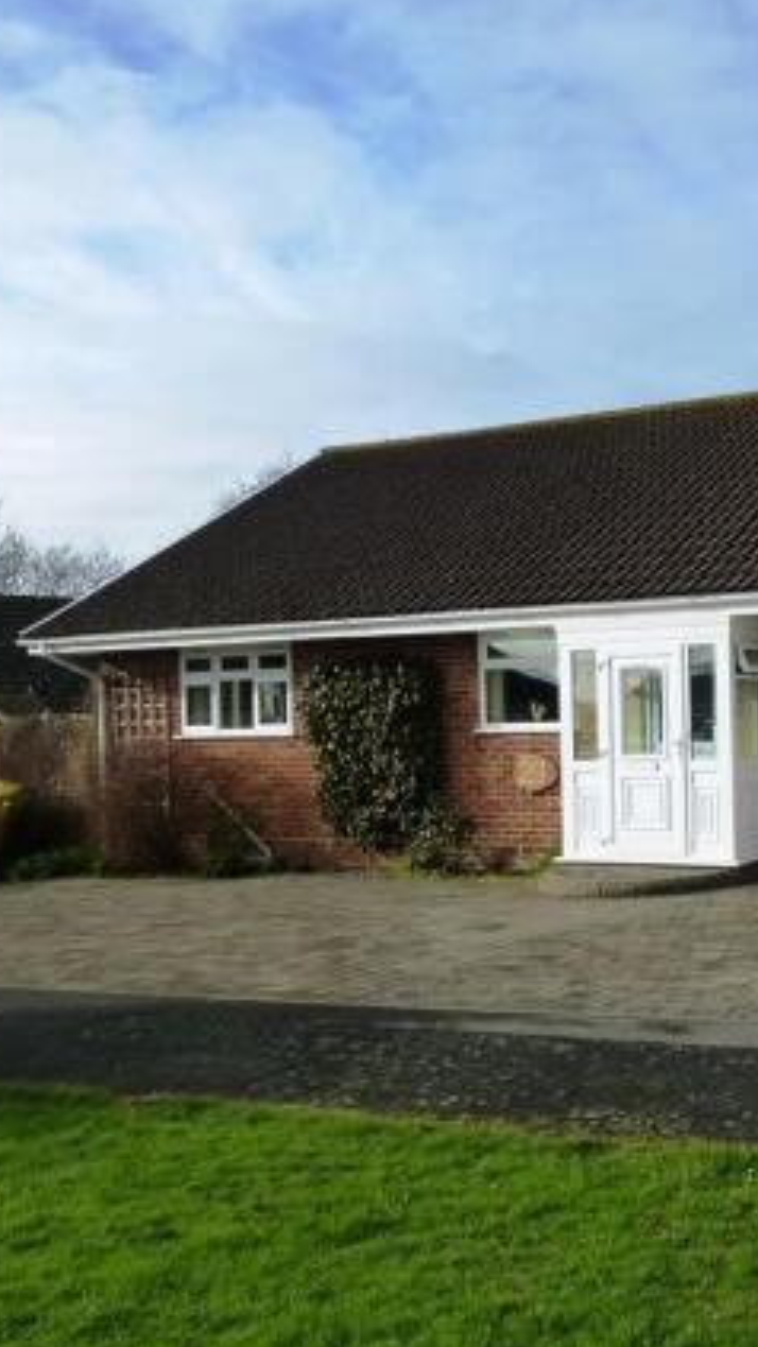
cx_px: 779
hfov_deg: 30.3
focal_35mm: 36
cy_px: 661
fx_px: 1286
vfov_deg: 55.3
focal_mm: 4.3
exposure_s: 1/500
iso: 160
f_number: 4
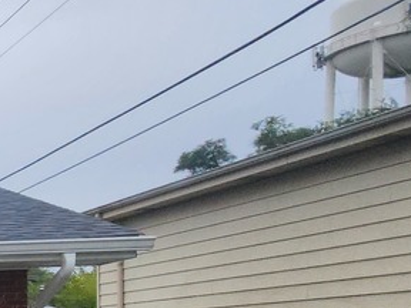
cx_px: -574
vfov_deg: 21.2
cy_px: 358
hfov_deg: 15.3
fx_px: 772
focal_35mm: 65
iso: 50
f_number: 2.2
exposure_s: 1/912
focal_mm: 2.2
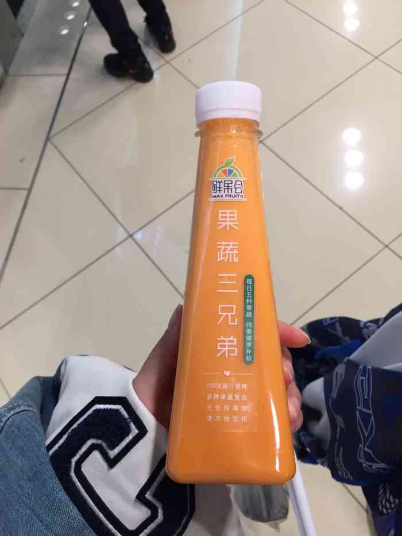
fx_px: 449
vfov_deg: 61.7
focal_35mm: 29
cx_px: 201
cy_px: 268
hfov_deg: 48.2
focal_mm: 4.15
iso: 40
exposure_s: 1/33
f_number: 2.2
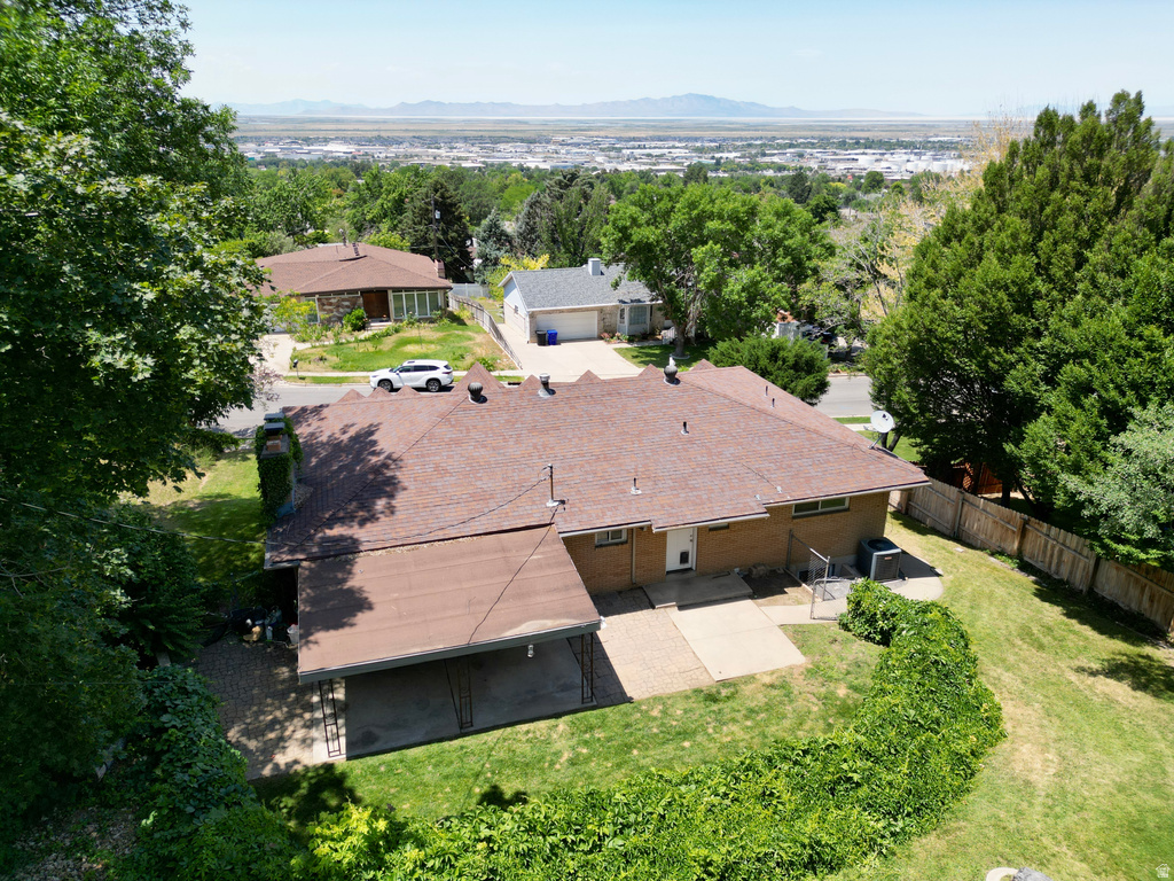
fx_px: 814
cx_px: 587
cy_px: 440
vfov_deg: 56.8
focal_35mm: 24
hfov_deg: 71.6
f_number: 1.7
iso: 100
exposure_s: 1/200
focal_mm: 6.72
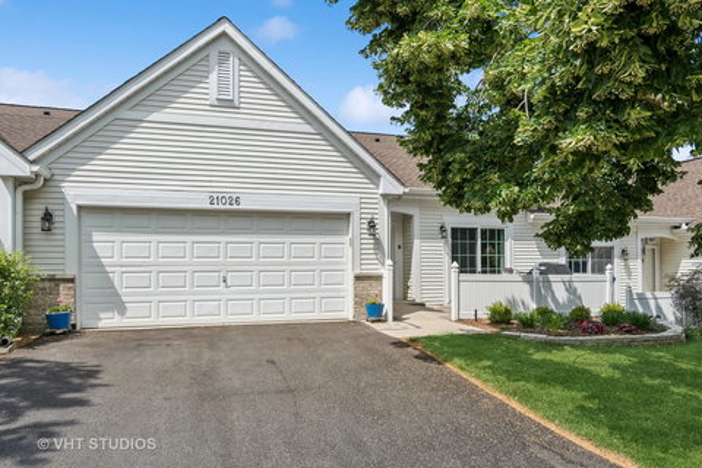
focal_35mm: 22
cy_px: 234
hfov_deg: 77.3
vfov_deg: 56.1
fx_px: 439
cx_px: 351
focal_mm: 15
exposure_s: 1/400
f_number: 8
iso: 250
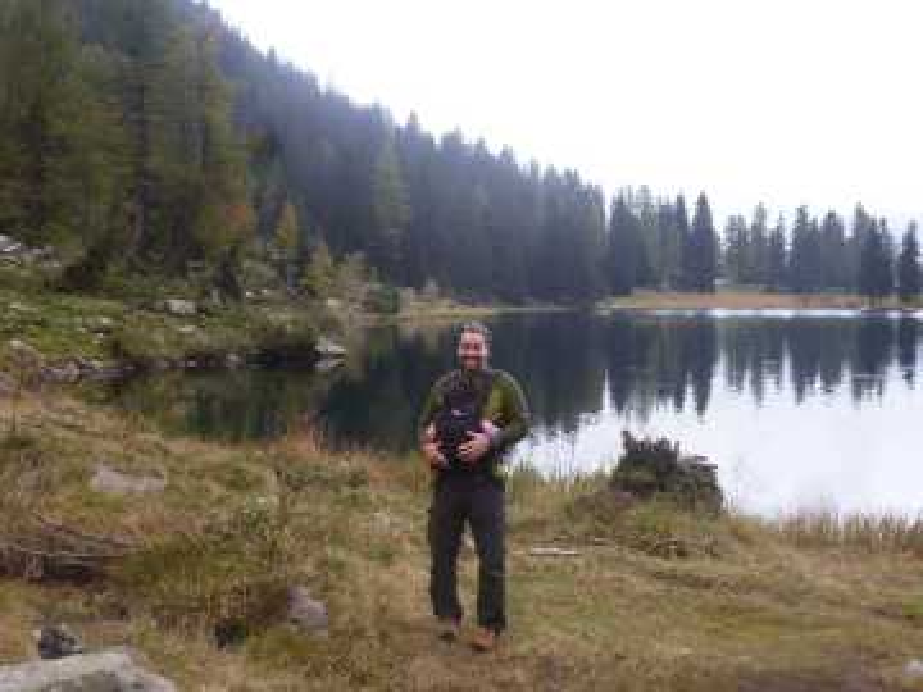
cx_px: 462
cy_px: 346
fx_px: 1093
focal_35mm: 41
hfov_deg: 45.8
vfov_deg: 35.1
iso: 100
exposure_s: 1/160
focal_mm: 7.4
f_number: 3.9
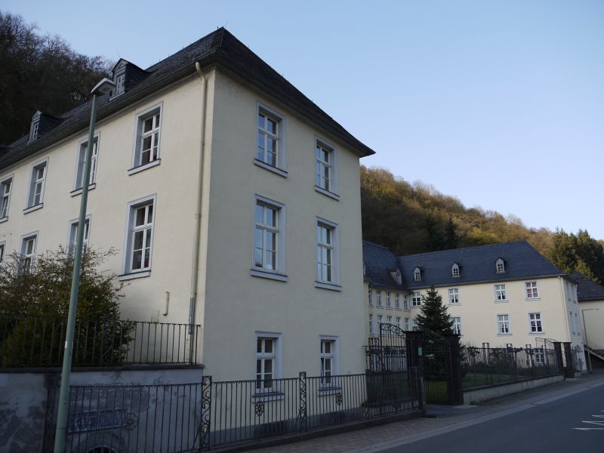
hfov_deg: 63.4
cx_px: 302
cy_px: 226
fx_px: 489
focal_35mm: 28
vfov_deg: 49.7
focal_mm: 14
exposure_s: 1/250
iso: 100
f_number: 5
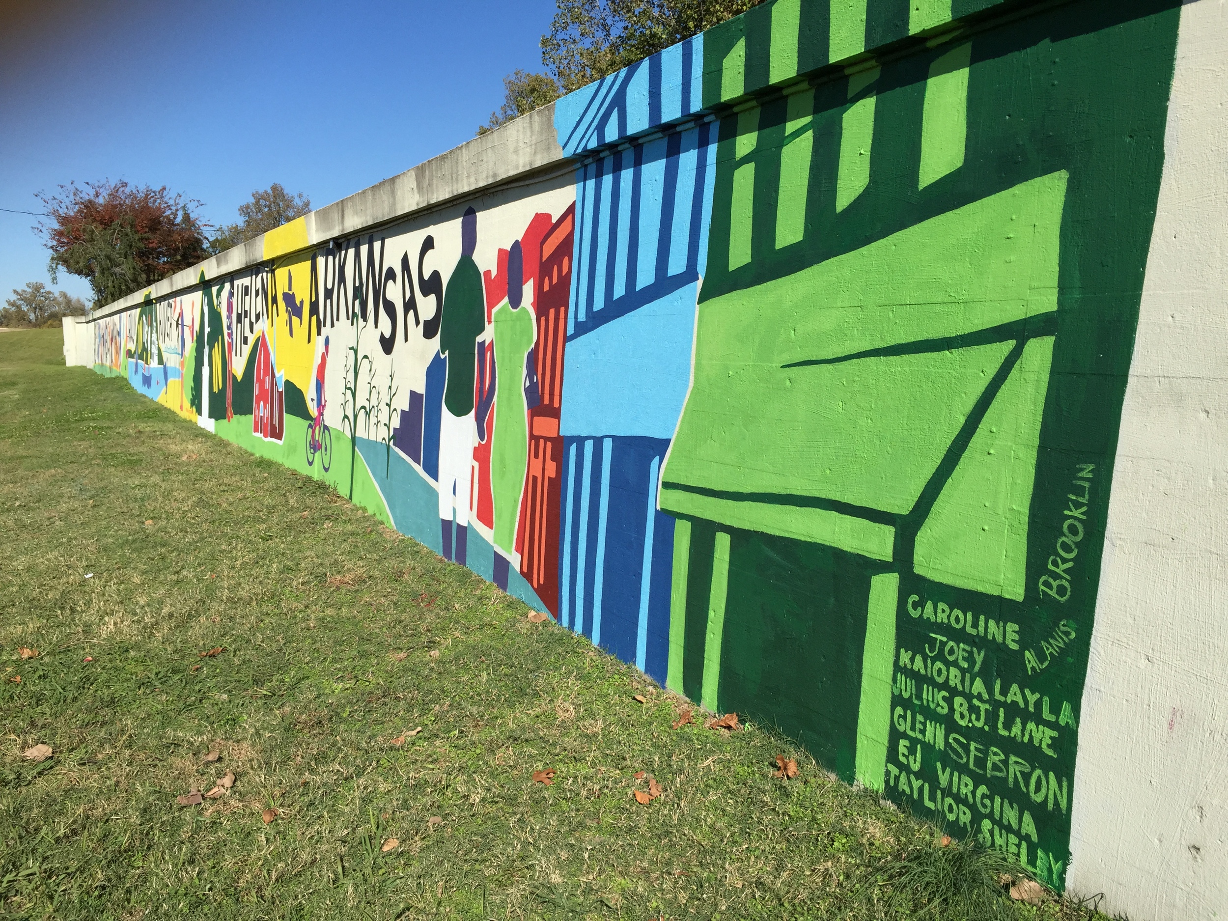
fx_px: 1029
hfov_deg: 61.7
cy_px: 460
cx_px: 614
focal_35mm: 29
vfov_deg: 48.2
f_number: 2.2
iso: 32
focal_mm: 4.15
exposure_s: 1/2825
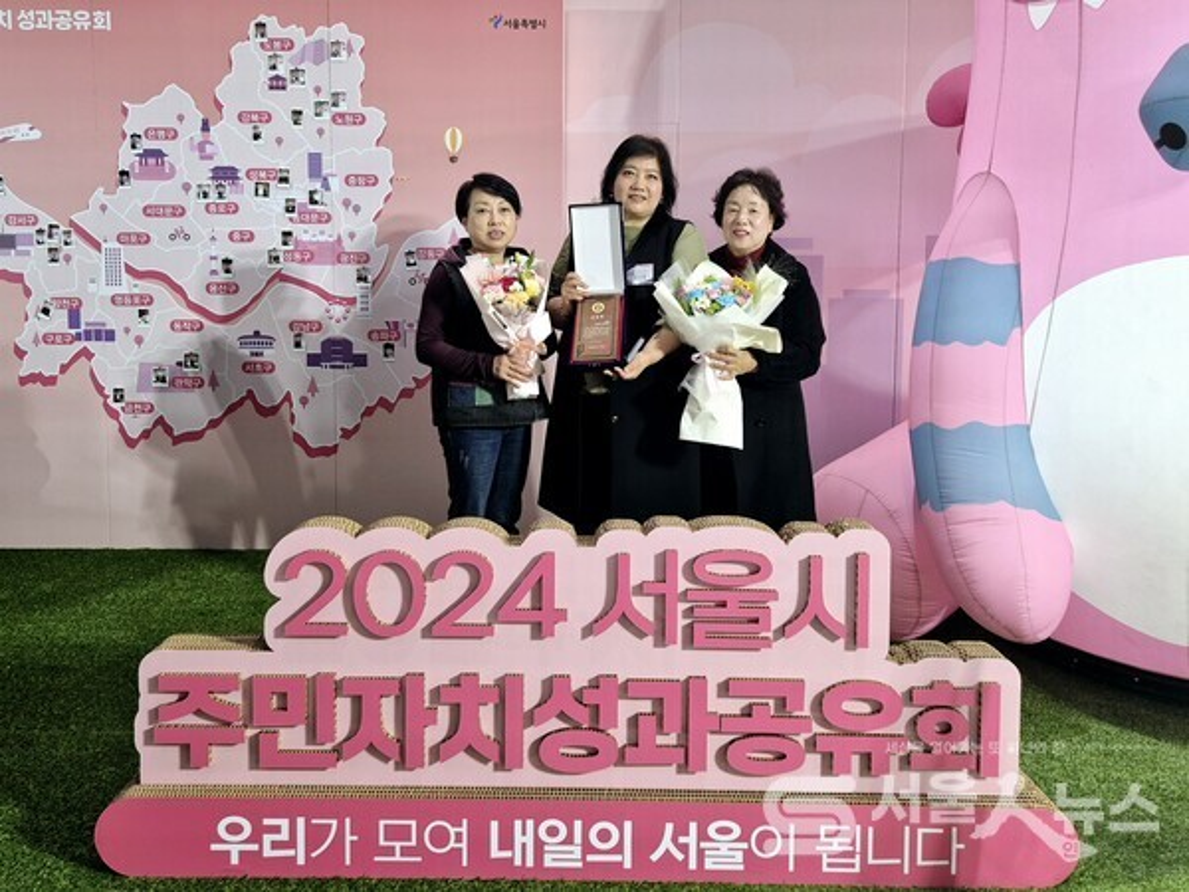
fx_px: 790
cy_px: 446
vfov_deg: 58.9
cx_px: 594
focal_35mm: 23
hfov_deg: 73.9
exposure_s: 1/55.2
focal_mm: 5.4
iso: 100
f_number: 1.8
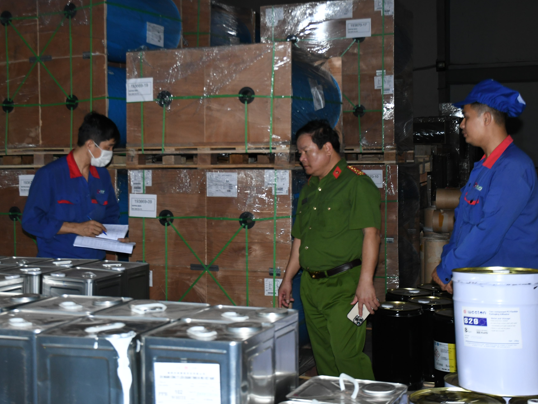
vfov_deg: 25.7
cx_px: 246
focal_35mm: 57
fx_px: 886
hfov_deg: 33.8
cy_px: 187
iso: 1600
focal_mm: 32
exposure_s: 1/200
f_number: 6.3
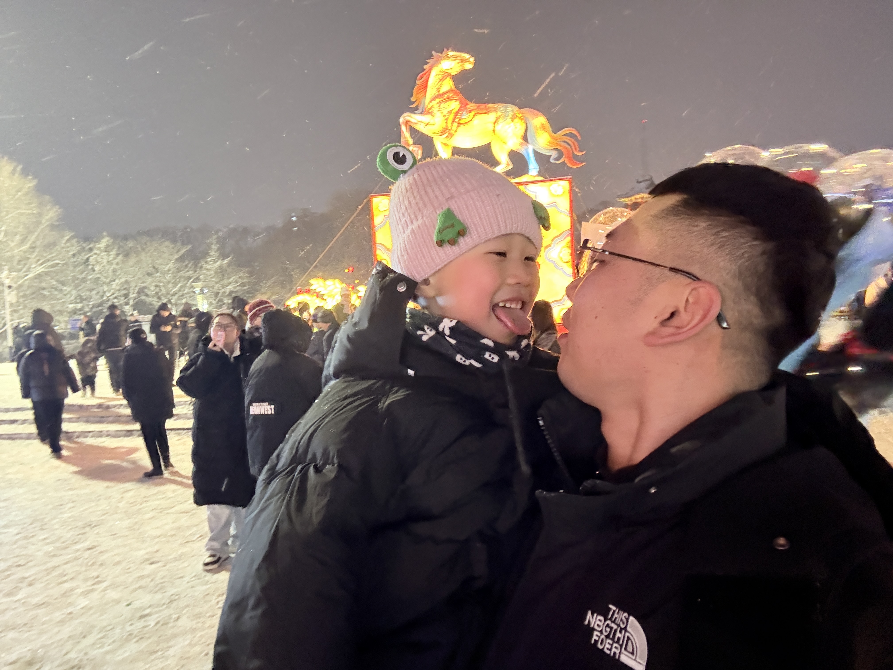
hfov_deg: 73.9
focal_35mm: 23
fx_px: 593
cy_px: 335
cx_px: 446
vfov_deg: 58.9
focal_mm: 2.69
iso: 500
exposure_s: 1/20
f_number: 1.9
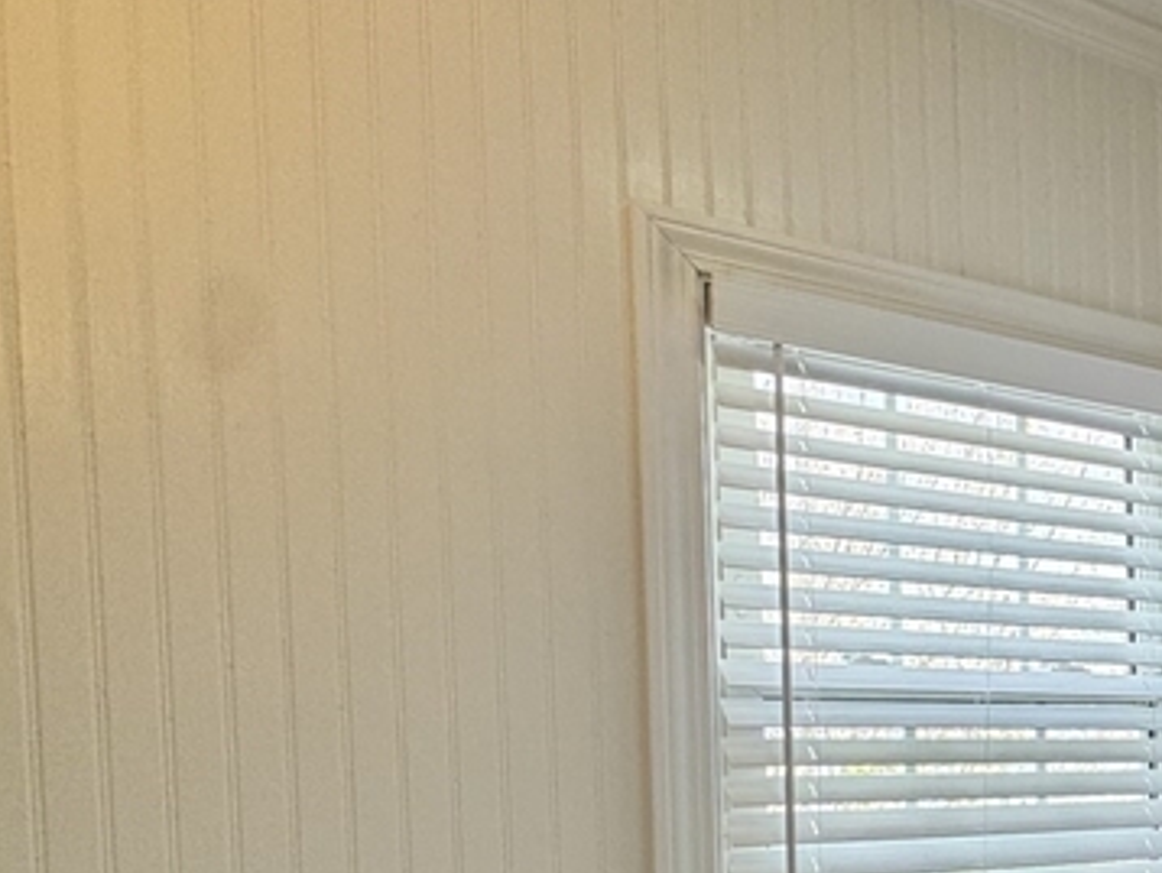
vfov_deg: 33.9
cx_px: 1571
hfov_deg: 32.5
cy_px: 802
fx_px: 1344
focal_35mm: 40
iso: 50
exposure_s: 1/120
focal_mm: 2.22
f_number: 2.2
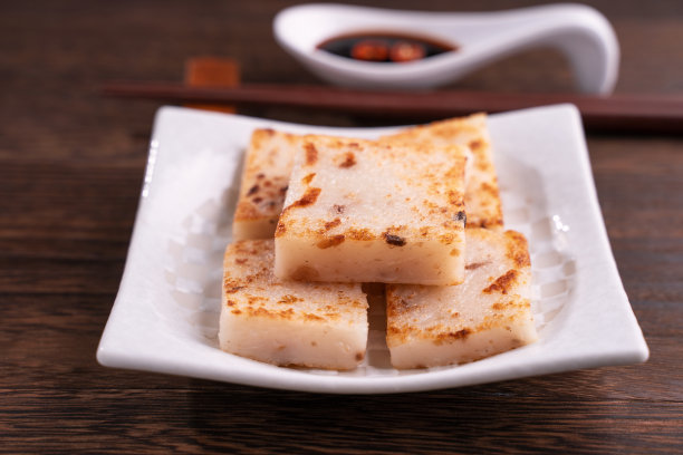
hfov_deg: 27.0
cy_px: 228
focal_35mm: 75
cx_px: 342
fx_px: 1423
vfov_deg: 18.2
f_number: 6.3
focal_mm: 75
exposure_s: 1/80
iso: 100
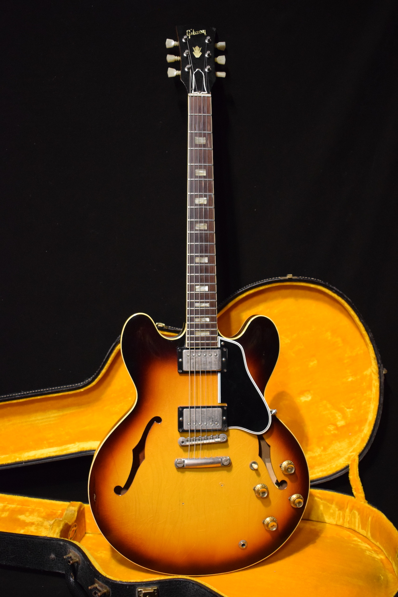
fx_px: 647
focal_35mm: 39
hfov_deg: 34.2
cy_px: 298
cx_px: 199
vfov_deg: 49.6
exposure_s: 1/25
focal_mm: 26
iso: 3200
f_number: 4
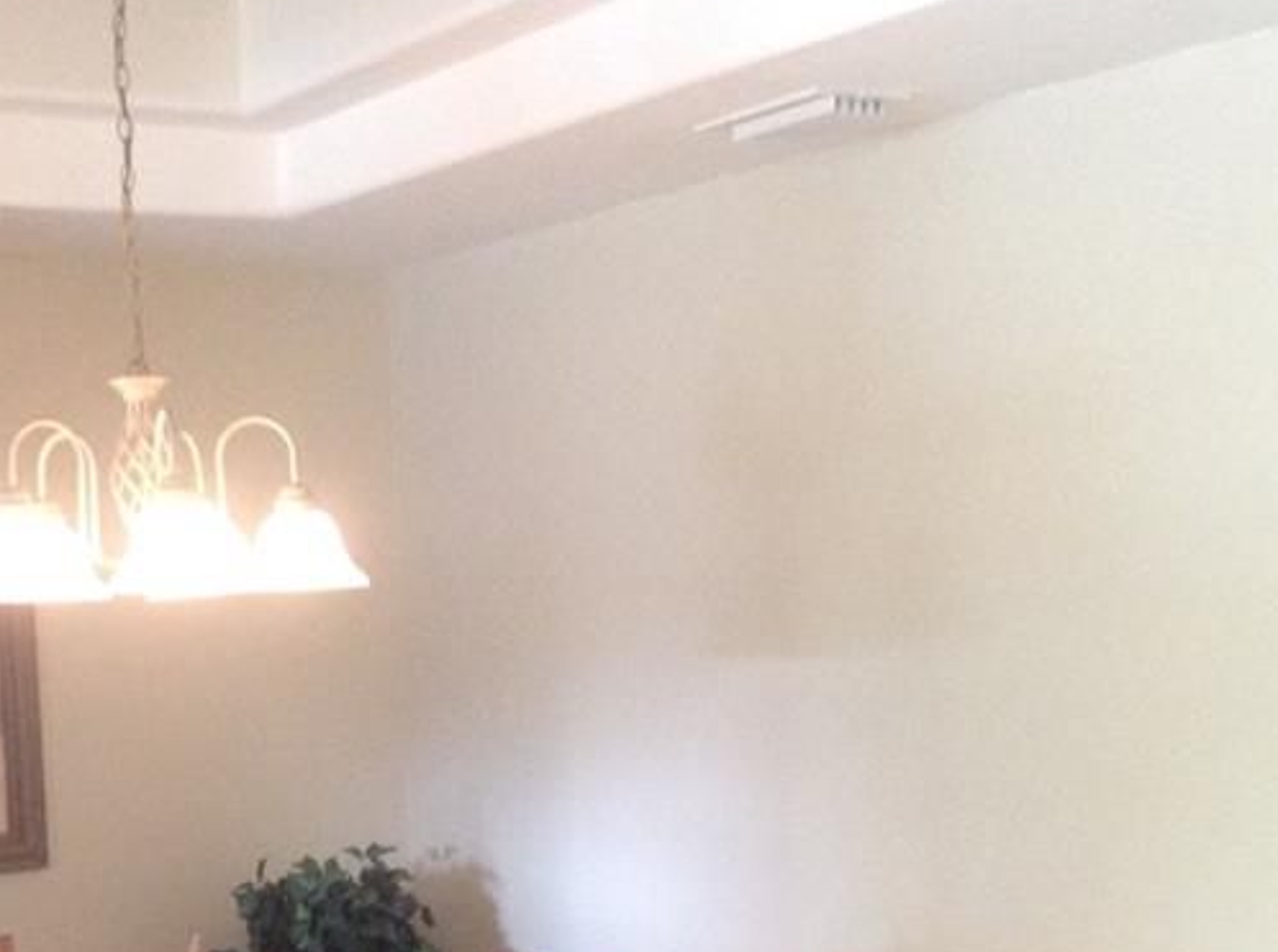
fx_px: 2652
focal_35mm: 72
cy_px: 898
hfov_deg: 26.7
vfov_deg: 19.9
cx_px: 308
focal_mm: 4.28
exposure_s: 1/15
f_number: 2.4
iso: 250
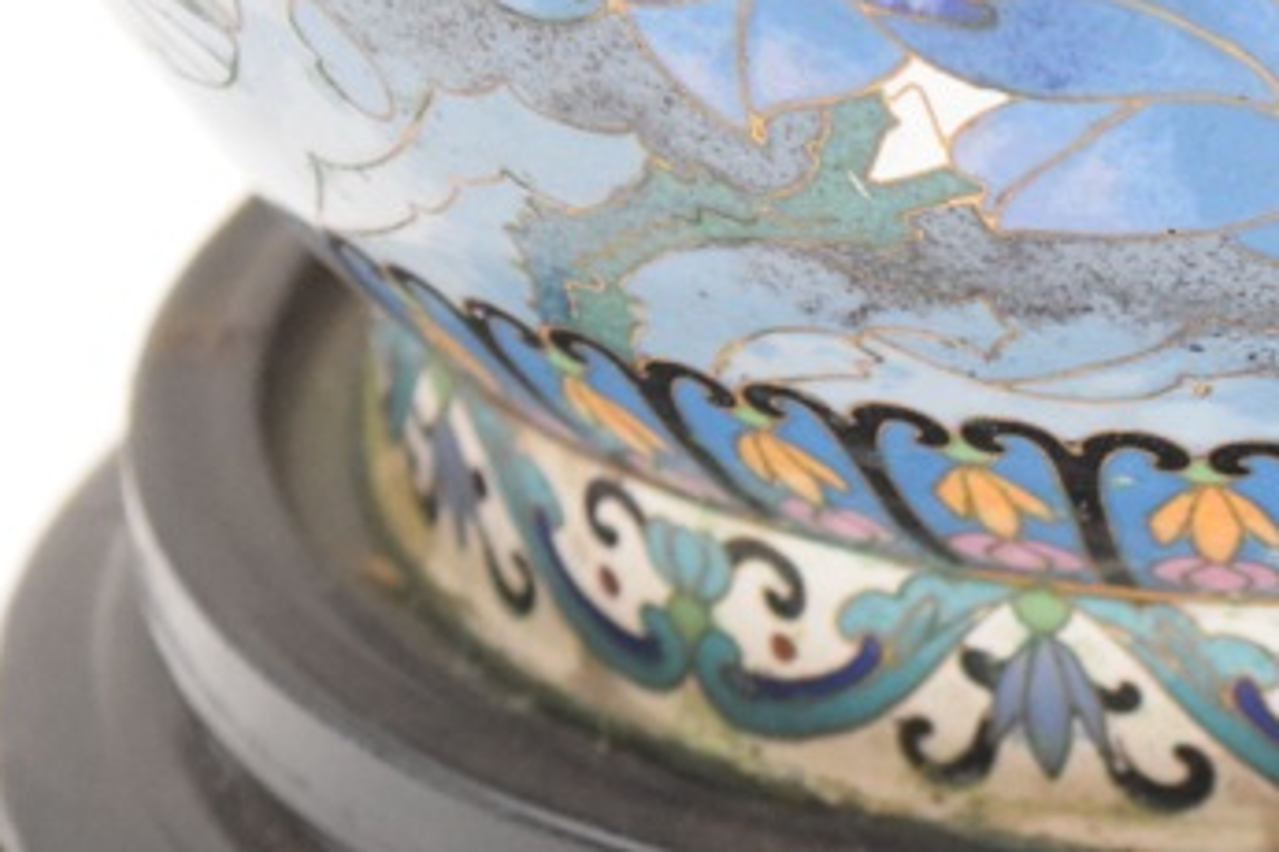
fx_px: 8507
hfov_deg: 8.5
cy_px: 754
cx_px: 1353
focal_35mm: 239
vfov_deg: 5.7
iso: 3200
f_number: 5.6
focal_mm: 55
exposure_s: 1/60
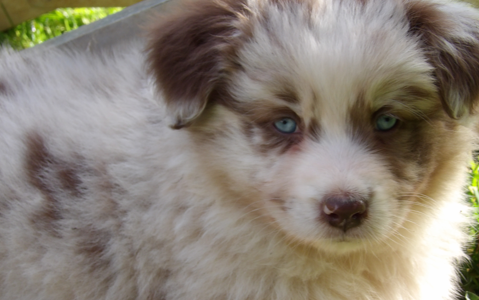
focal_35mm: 137
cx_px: 273
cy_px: 160
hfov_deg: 15.2
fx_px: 1788
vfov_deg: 9.6
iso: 100
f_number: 4.2
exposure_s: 1/109
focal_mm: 18.2
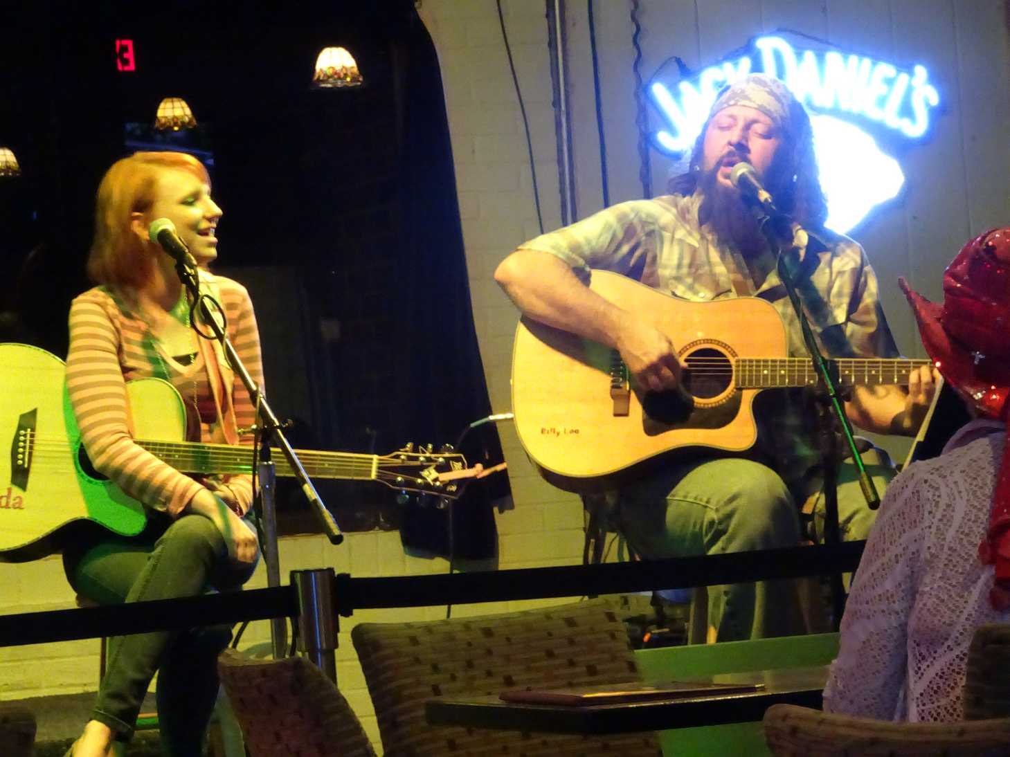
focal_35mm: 173
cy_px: 378
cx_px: 505
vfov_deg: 8.6
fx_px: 5047
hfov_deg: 11.4
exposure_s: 1/8
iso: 2500
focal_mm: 29.57
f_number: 5.6
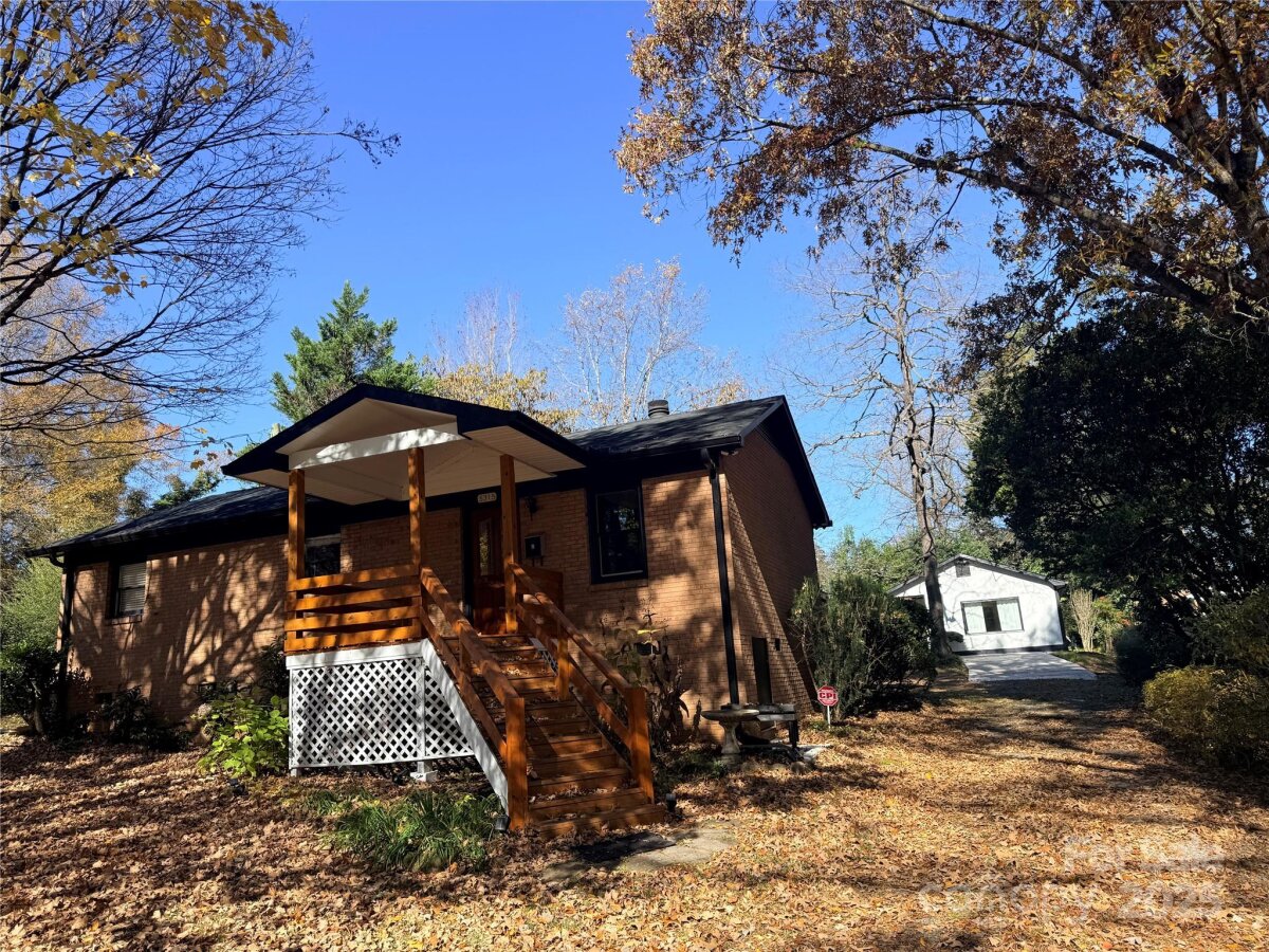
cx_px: 634
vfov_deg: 56.8
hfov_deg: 71.6
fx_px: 880
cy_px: 476
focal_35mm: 24
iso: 80
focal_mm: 6.76
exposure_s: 1/1901
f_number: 1.78
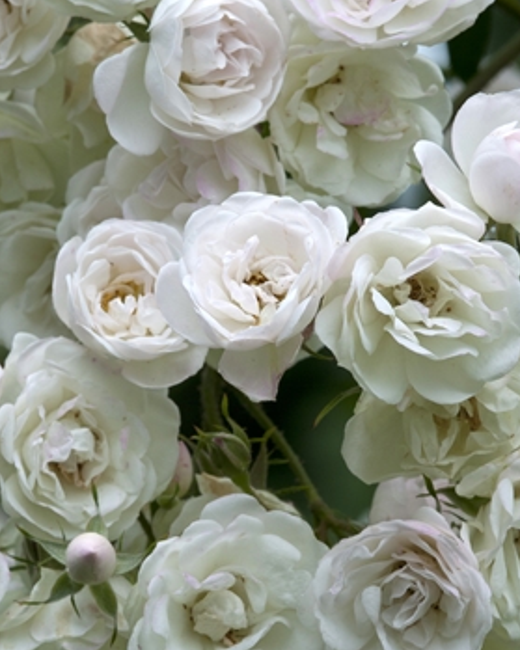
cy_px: 378
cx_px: 244
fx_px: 6256
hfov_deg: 4.8
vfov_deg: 6.0
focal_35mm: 325
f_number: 10
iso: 200
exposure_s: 1/200
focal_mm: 105
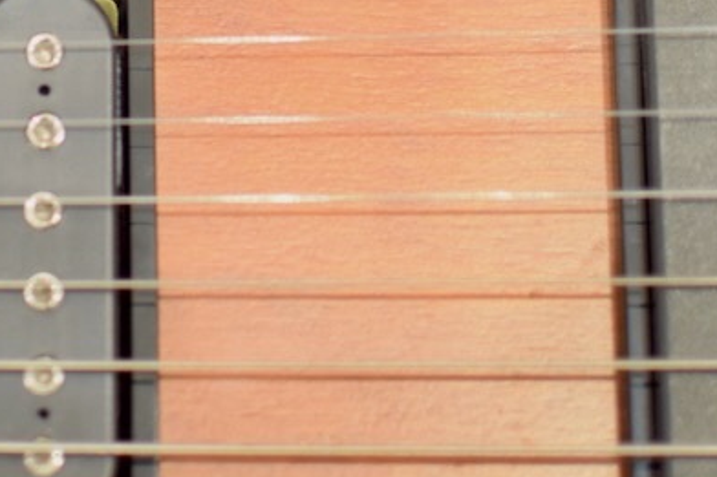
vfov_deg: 7.8
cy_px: -258
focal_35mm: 172
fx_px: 3417
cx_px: -51
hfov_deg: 11.8
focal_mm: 35
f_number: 1.8
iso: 400
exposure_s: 1/60
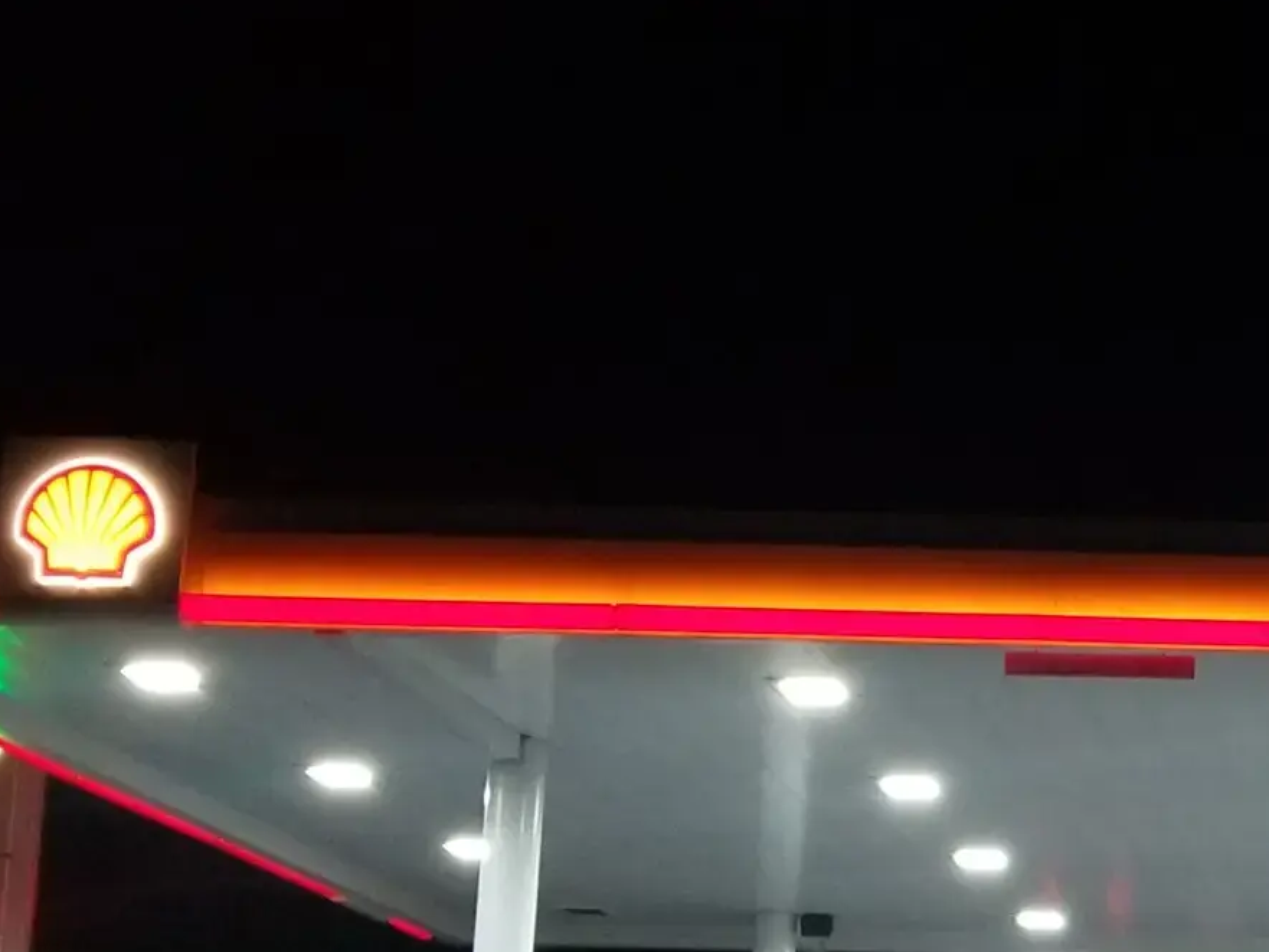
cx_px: 1589
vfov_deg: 17.0
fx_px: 3116
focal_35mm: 85
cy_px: 975
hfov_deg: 21.2
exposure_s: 1/60
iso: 160
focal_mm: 4.25
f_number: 1.7
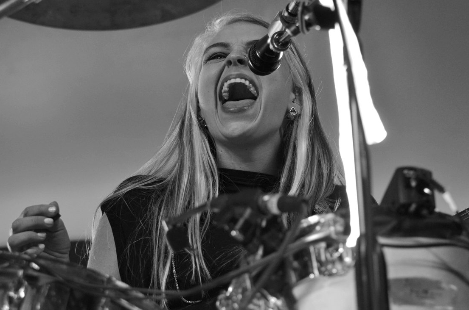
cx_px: 246
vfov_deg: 12.0
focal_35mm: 114
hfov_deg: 18.0
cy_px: 163
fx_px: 1482
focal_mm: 70
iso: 1600
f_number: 4.5
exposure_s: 1/160
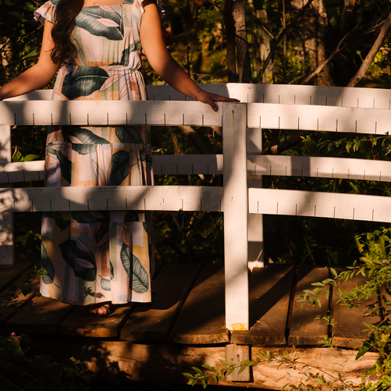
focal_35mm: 118
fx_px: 1508
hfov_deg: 14.8
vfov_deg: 14.8
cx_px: 218
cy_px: 190
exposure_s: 1/5000
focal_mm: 58
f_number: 4
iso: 160
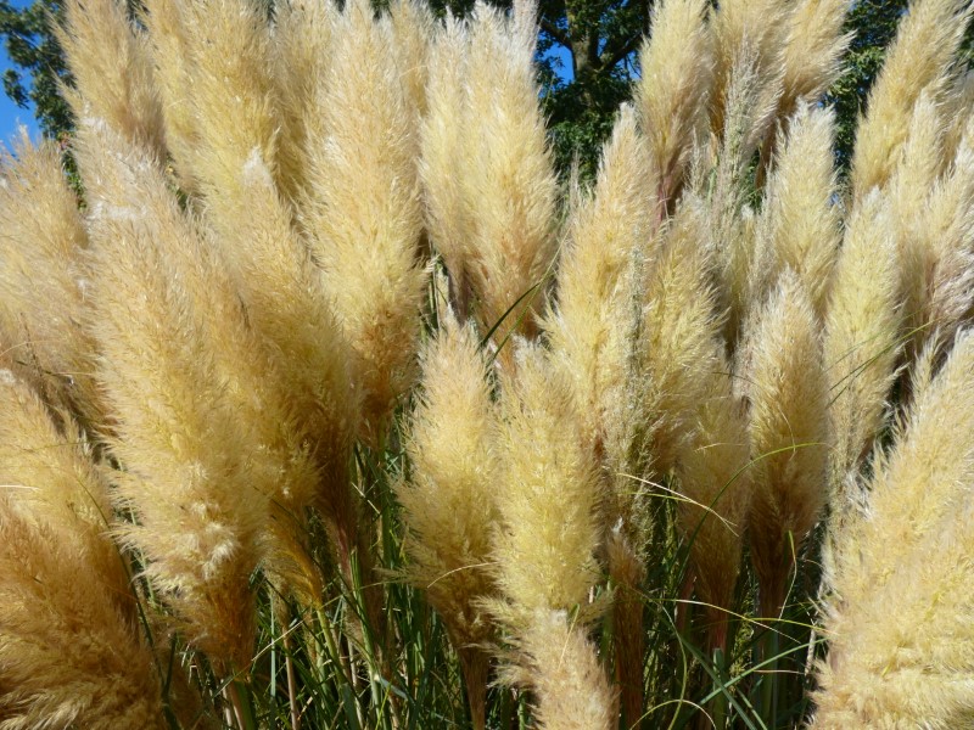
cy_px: 365
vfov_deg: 39.7
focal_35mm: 36
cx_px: 487
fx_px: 1013
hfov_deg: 51.4
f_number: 4
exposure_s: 1/800
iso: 80
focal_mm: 6.5
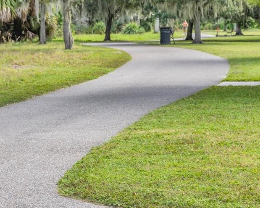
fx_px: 1400
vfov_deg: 8.5
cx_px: 97
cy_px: 32
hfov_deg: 10.6
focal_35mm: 182
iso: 80
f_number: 8
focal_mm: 75
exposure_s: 1/80
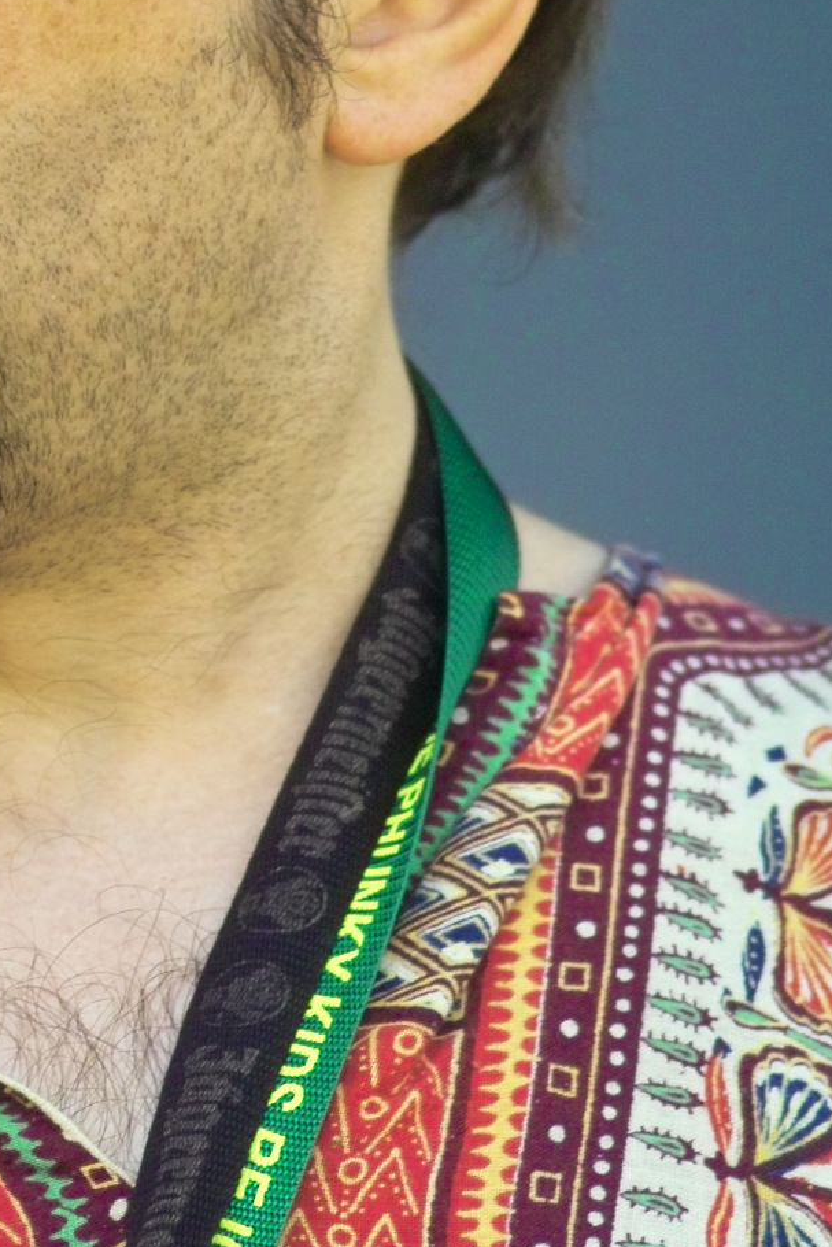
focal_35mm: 446
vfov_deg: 4.6
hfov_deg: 3.1
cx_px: -75
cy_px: 988
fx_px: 15454
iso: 200
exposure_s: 1/180
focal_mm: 105
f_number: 4
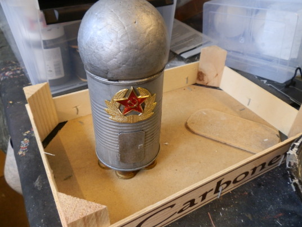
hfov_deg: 63.4
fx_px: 244
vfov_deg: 49.7
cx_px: 151
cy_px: 114
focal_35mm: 28
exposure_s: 1/30
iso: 200
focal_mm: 5
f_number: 3.1
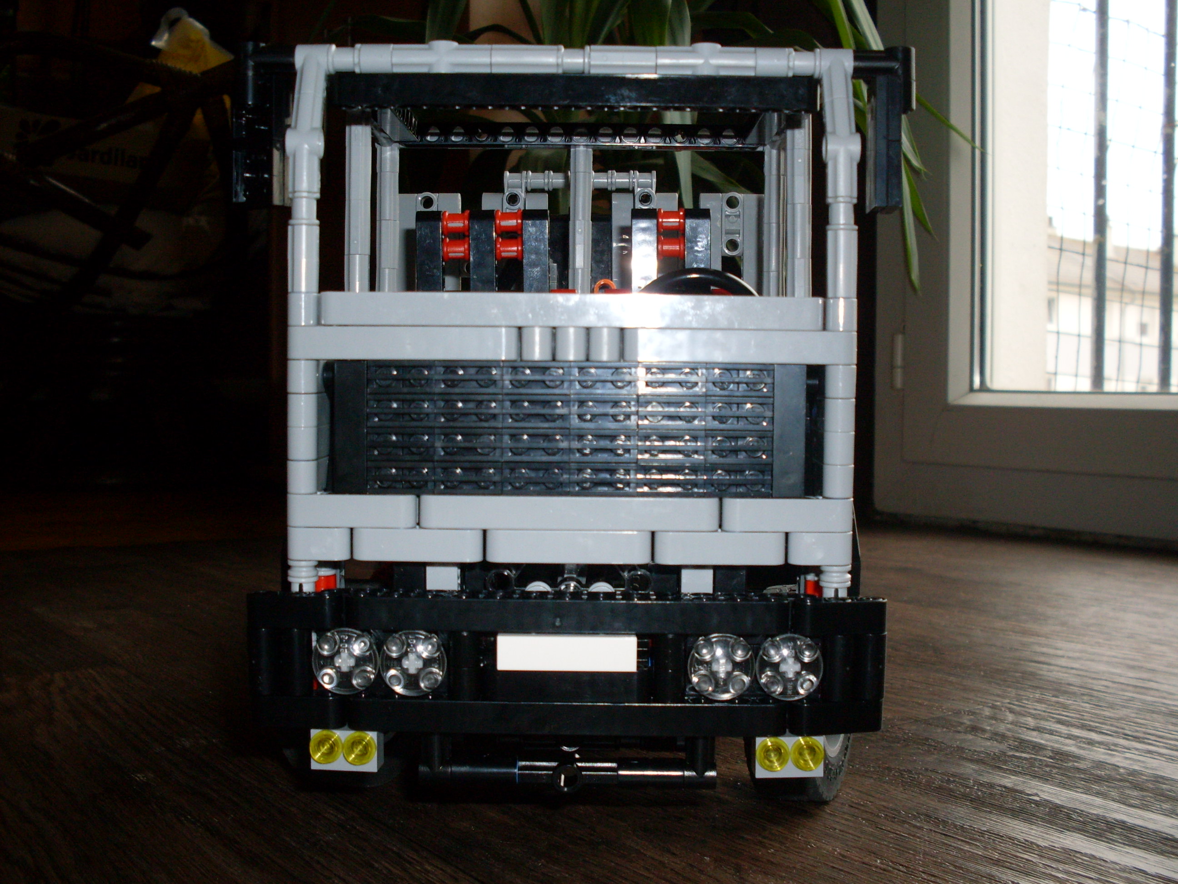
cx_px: 589
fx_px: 1293
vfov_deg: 37.7
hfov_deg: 49.0
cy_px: 442
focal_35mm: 38
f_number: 2.8
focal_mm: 6.3
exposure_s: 1/45
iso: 100
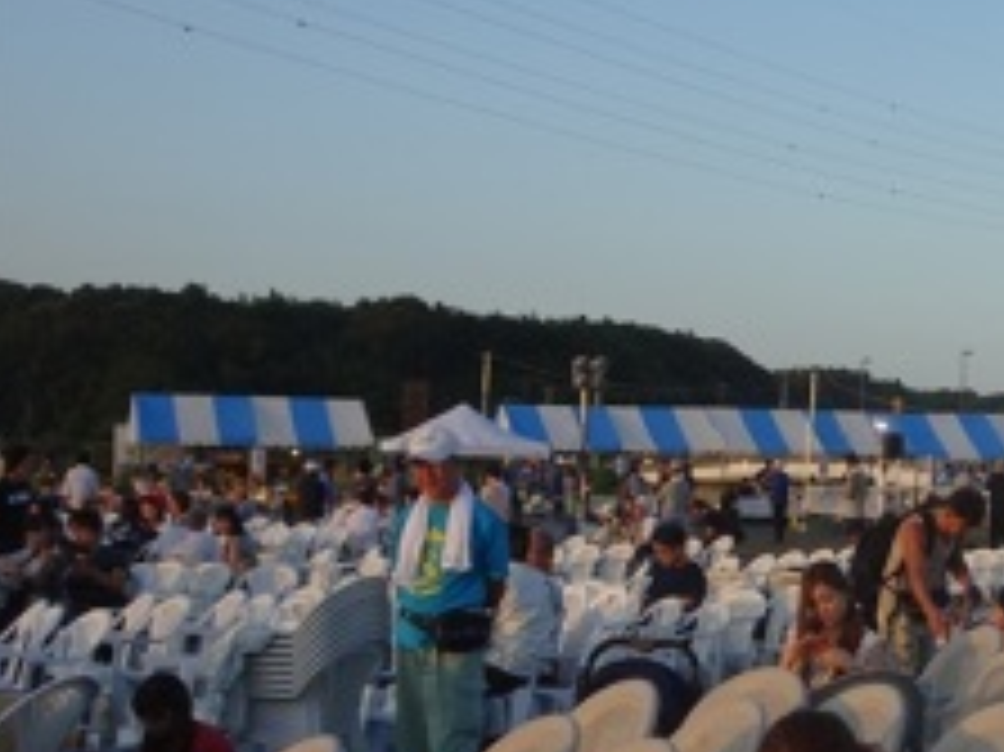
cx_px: 1103
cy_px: 439
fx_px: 2406
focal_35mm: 83
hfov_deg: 22.3
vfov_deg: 17.7
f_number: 4
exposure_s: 1/320
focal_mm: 6.37
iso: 80
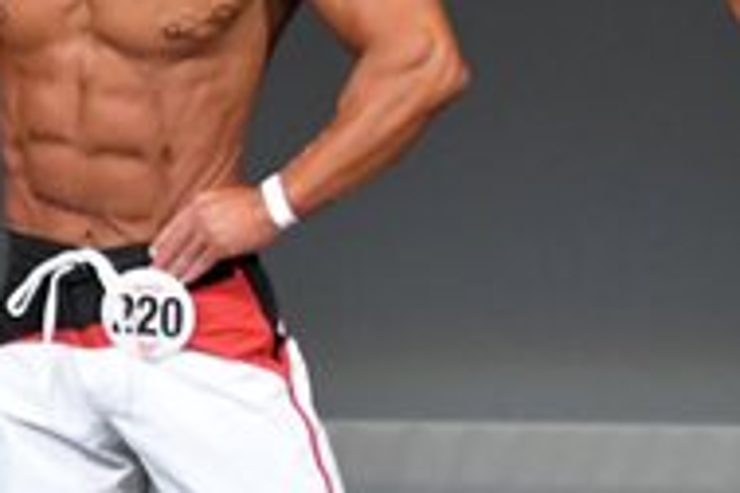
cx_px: 1290
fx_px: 26597
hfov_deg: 1.6
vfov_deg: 1.1
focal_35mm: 1294
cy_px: 254
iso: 4000
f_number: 5.6
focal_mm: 210
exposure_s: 1/400
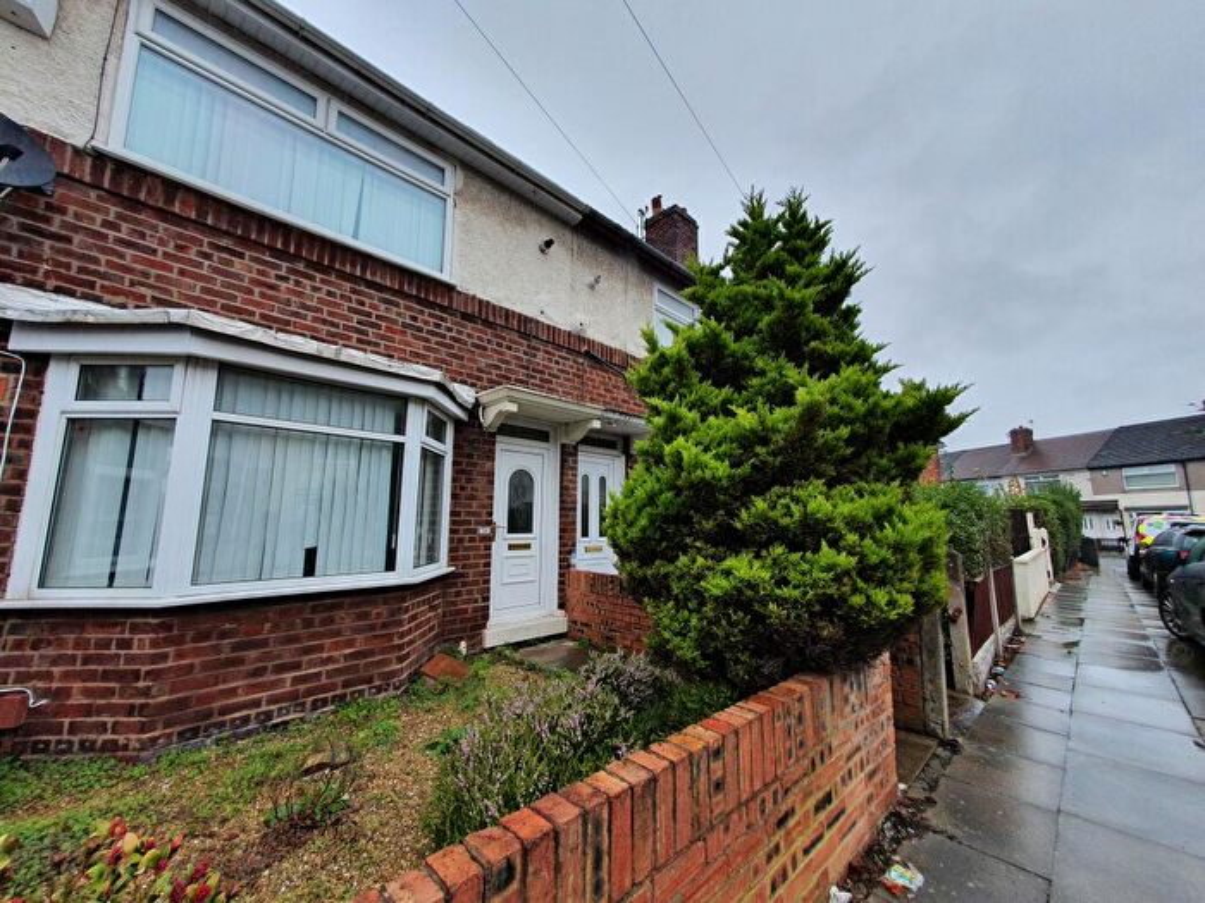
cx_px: 602
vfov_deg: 89.9
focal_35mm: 13
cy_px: 452
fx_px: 453
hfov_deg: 106.2
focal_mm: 1.8
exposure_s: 1/160
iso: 50
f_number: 2.2
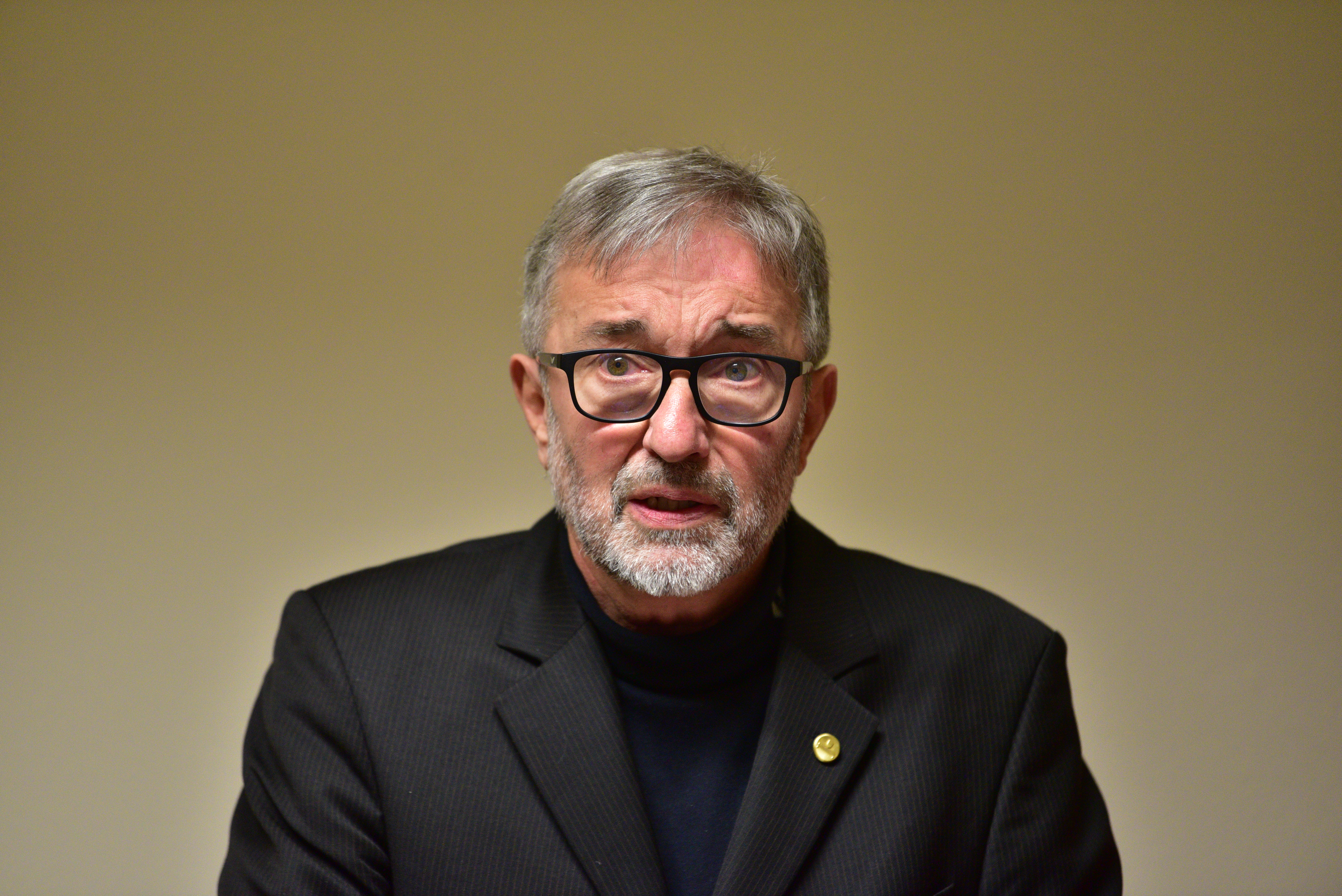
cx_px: 671
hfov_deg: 10.3
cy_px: 448
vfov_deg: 6.9
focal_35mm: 200
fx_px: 7458
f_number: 2.8
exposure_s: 1/320
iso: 1600
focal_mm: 200
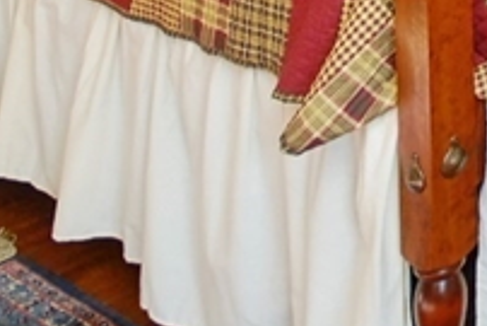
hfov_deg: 20.0
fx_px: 1029
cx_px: 861
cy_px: -408
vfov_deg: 13.9
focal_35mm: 76
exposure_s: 1/60
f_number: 5
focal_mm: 10
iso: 400
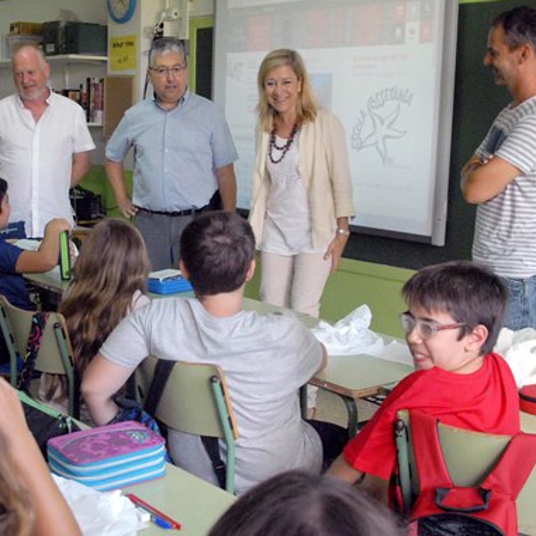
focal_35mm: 51
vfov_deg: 33.4
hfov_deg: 32.9
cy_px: 238
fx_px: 892
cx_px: 143
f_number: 4.5
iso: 1250
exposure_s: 1/80
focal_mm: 19
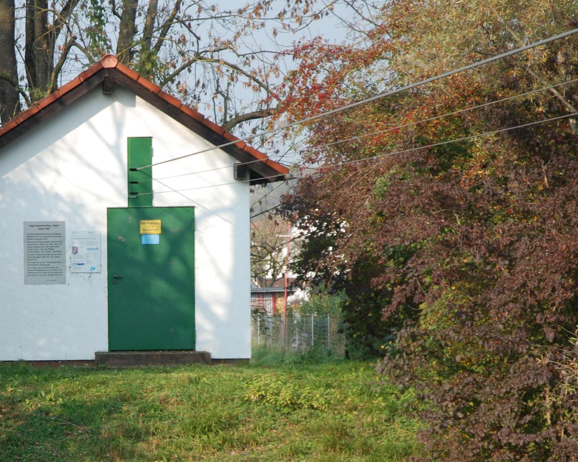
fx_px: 3199
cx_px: 85
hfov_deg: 10.3
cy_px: 359
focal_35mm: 187
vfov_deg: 8.3
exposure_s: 1/400
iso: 200
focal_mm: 60
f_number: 5
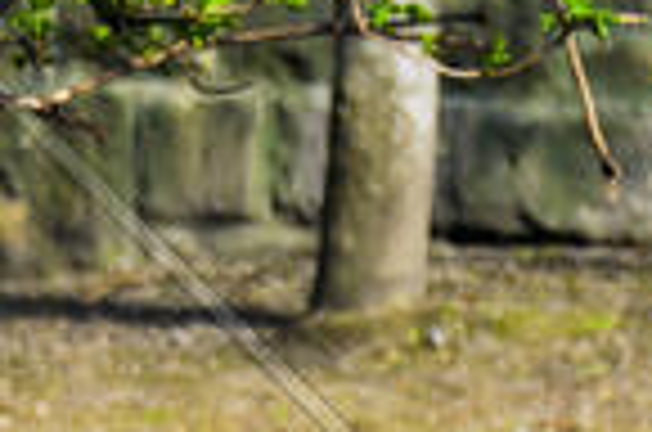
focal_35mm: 770
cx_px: 1106
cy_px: 1202
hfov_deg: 2.7
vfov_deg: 1.8
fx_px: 13915
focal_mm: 85
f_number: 5
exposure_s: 1/350
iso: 100
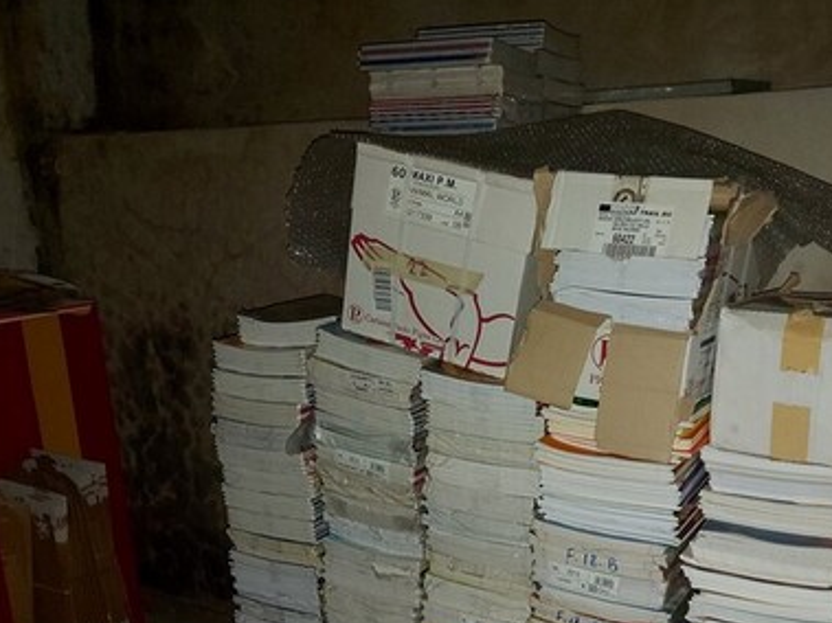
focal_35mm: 38
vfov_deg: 36.7
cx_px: 448
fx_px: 913
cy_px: 474
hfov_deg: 48.9
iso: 320
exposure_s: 1/25
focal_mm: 5.23
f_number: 1.8
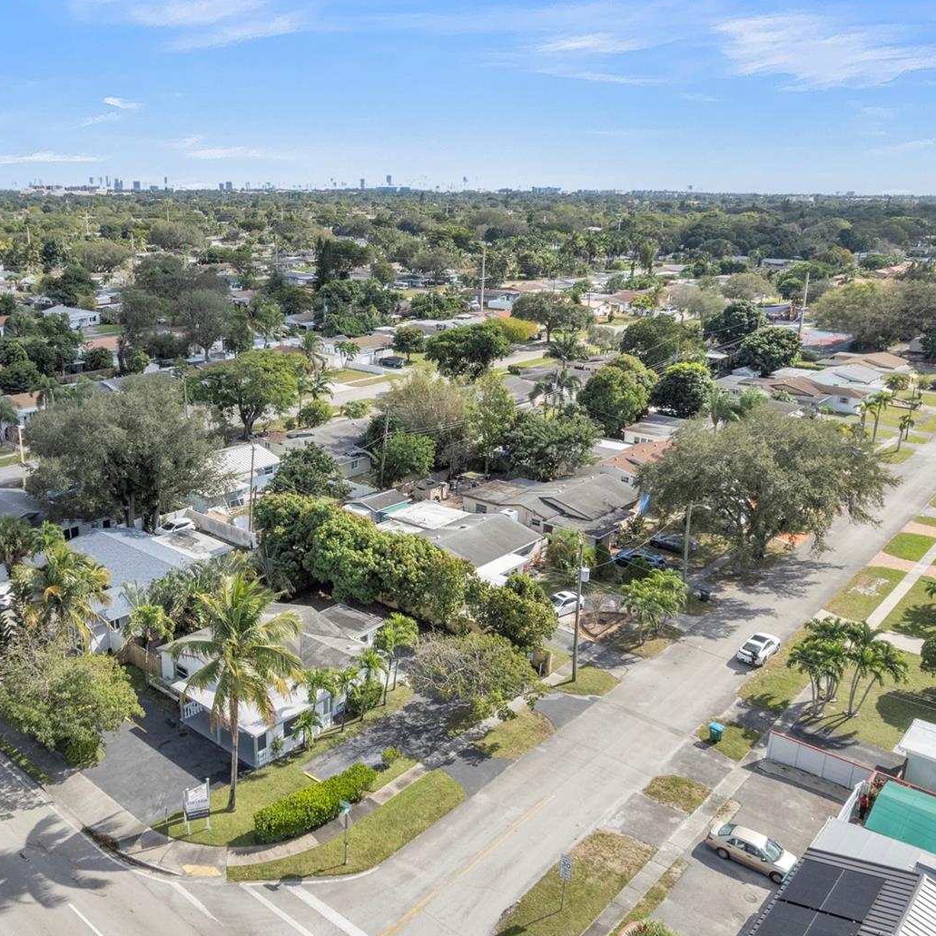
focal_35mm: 29
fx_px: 887
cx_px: 339
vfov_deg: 55.6
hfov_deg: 54.8
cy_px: 476
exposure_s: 1/2500
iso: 100
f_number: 2.8
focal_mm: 8.38
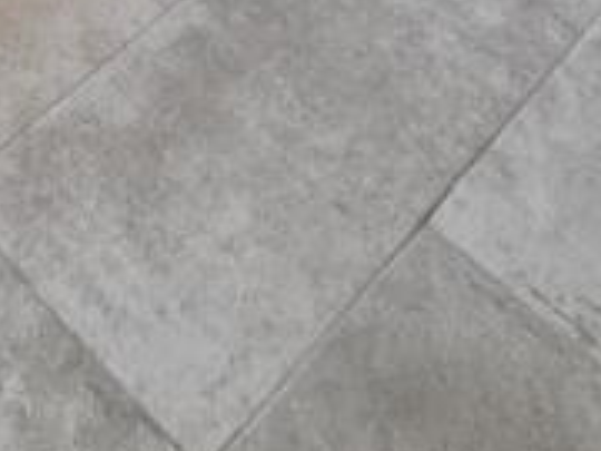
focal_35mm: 74
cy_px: -732
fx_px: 1285
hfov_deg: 24.8
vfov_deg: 13.0
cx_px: -33
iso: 160
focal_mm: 2.2
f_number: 2.2
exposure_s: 1/50
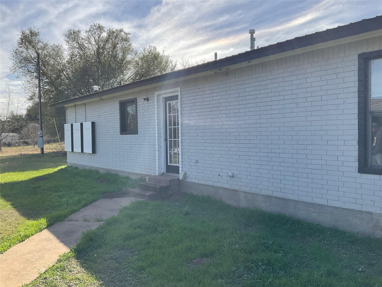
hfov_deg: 61.7
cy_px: 144
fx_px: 320
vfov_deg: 48.2
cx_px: 191
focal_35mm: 29
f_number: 1.8
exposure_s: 1/1342
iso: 16
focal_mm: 3
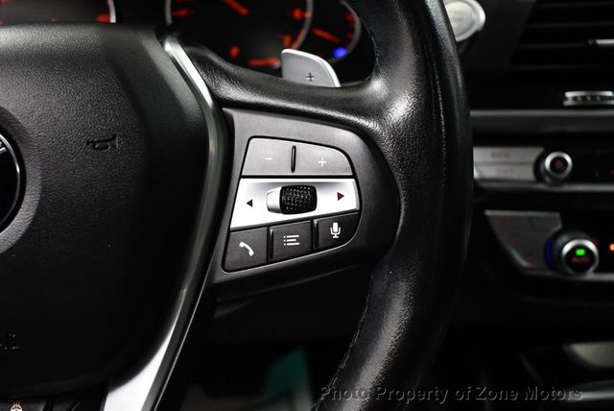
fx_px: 683
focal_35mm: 40
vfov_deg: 33.5
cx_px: 307
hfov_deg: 48.4
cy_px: 206
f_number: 3.8
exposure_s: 1/100
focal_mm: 20
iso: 3200
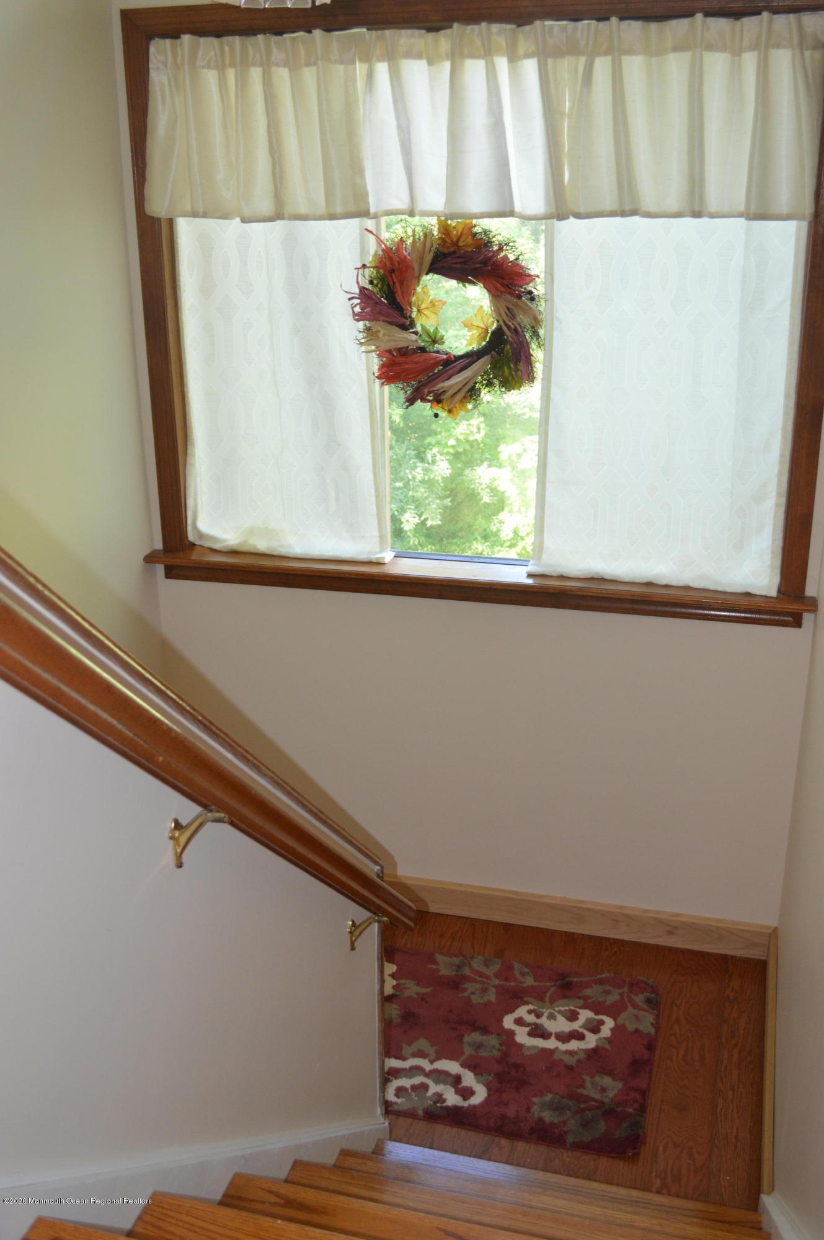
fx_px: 1135
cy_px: 620
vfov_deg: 57.3
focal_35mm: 33
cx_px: 412
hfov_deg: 39.9
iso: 640
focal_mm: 22
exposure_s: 1/60
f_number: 4
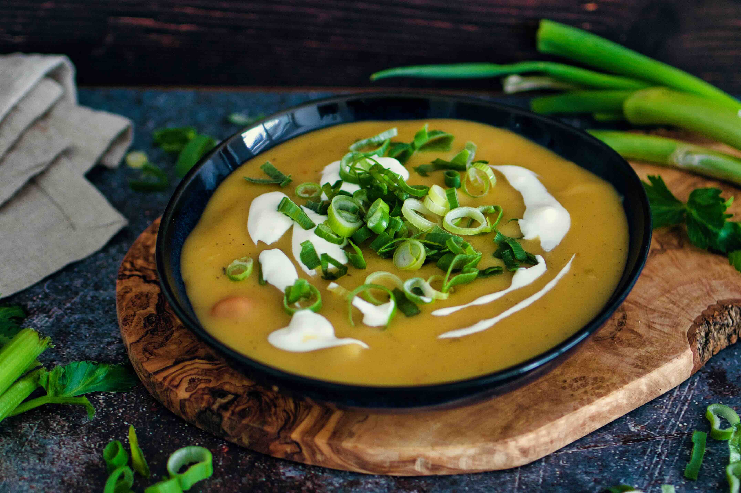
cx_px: 370
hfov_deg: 28.9
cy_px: 246
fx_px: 1440
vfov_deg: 19.4
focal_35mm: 70
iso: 800
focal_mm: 35
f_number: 1.8
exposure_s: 1/80
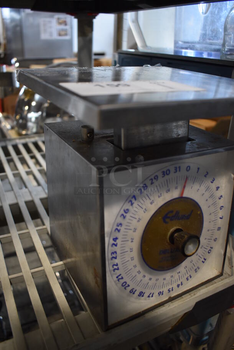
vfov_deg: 61.9
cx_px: 117
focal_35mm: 30
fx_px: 292
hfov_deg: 43.7
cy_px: 175
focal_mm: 20
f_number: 3.5
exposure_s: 1/125
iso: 1000
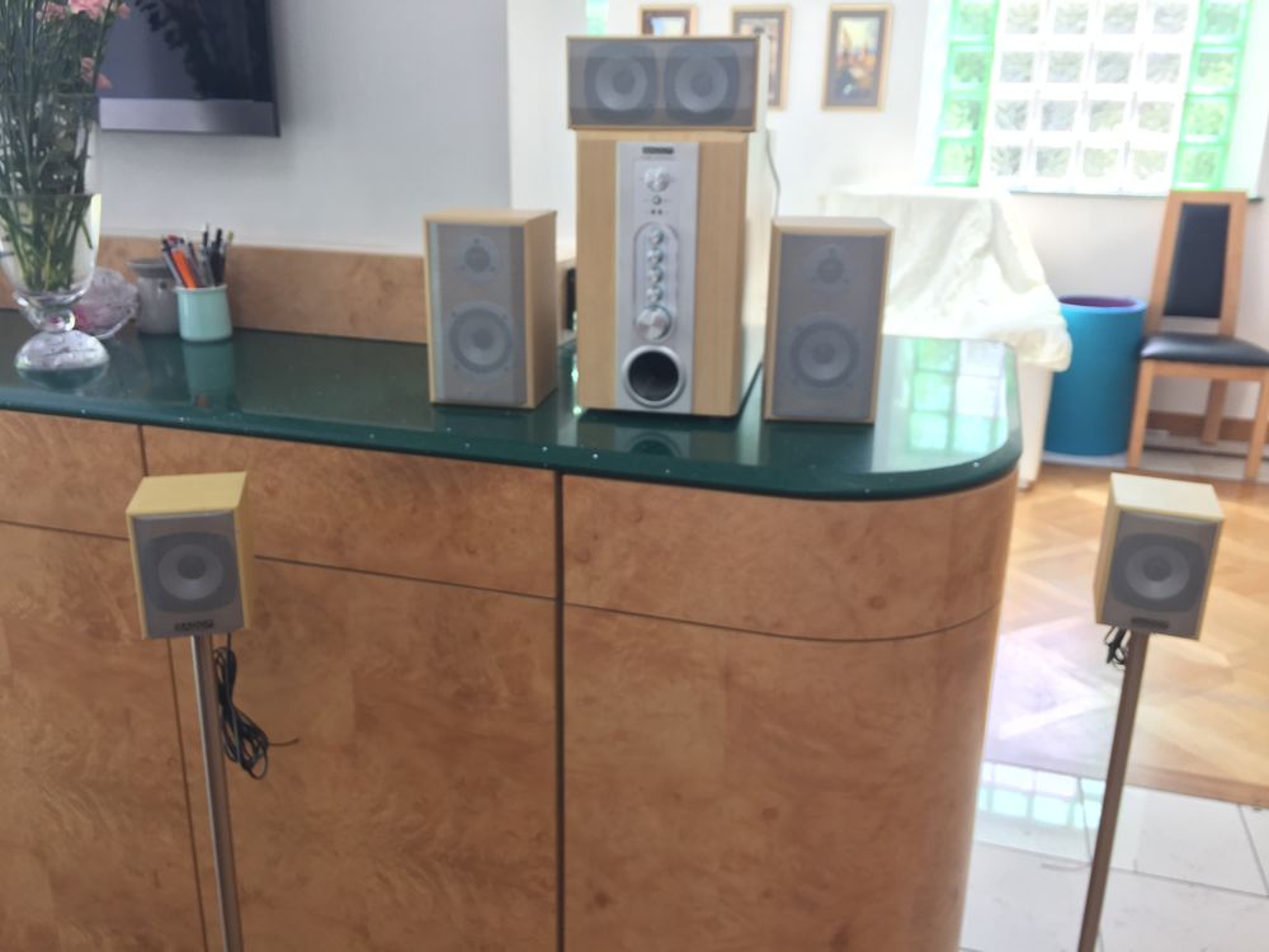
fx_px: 1063
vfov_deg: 48.2
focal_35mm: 29
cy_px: 476
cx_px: 634
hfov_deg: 61.7
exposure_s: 1/33
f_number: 2.2
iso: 32
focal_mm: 4.15
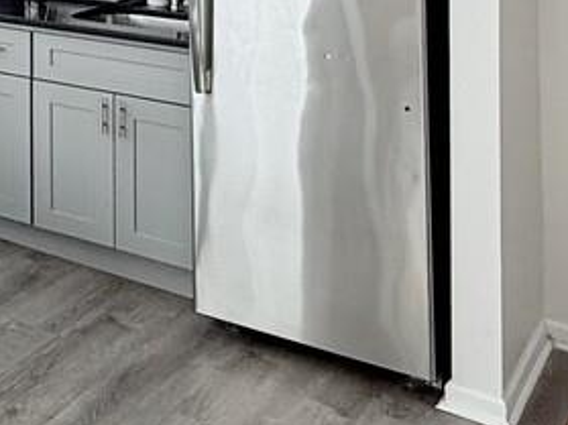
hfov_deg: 25.5
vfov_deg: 19.6
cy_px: -175
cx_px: -144
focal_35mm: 67
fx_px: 1099
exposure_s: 1/368
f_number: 2.2
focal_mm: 2.22
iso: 64
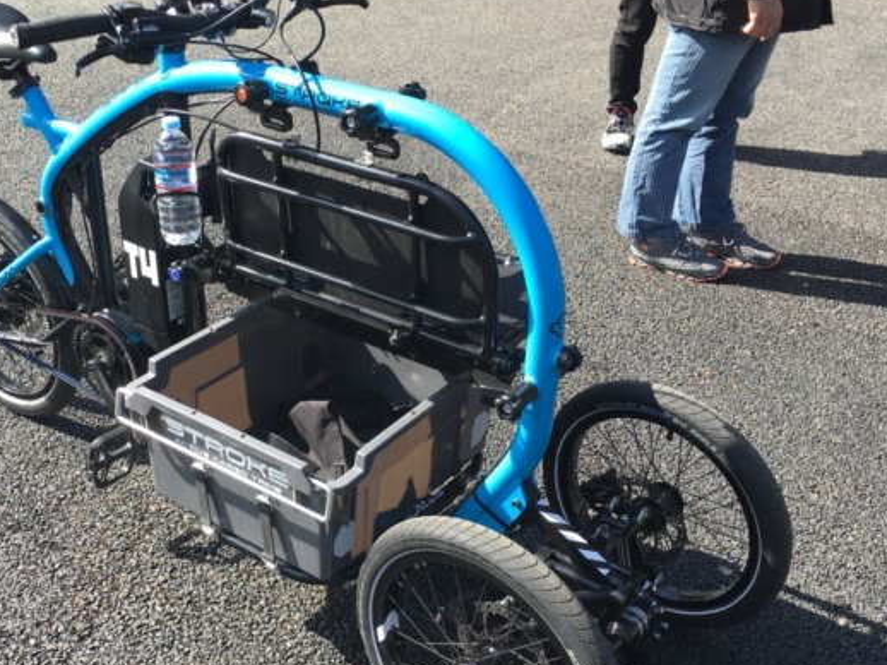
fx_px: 1101
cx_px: 346
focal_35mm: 43
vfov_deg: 33.5
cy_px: 401
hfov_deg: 43.6
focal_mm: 4.15
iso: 25
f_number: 2.2
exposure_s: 1/375
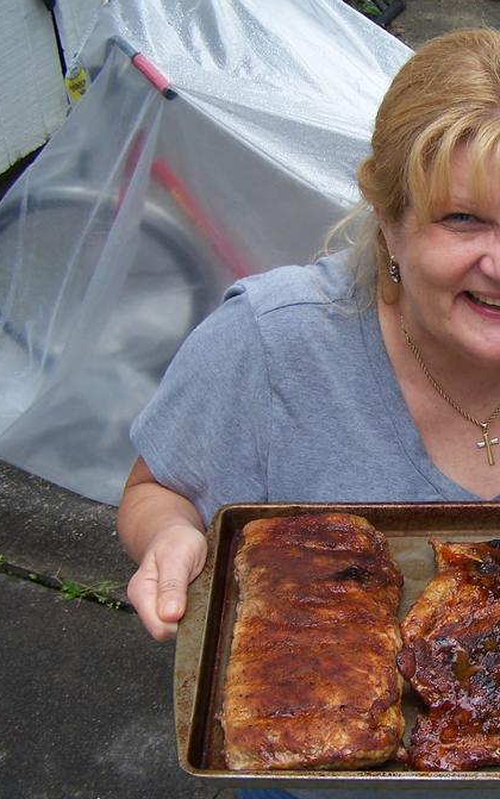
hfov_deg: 23.2
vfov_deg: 37.5
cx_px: 483
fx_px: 1176
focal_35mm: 54
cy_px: 401
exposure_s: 1/400
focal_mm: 6.3
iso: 80
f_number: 2.8
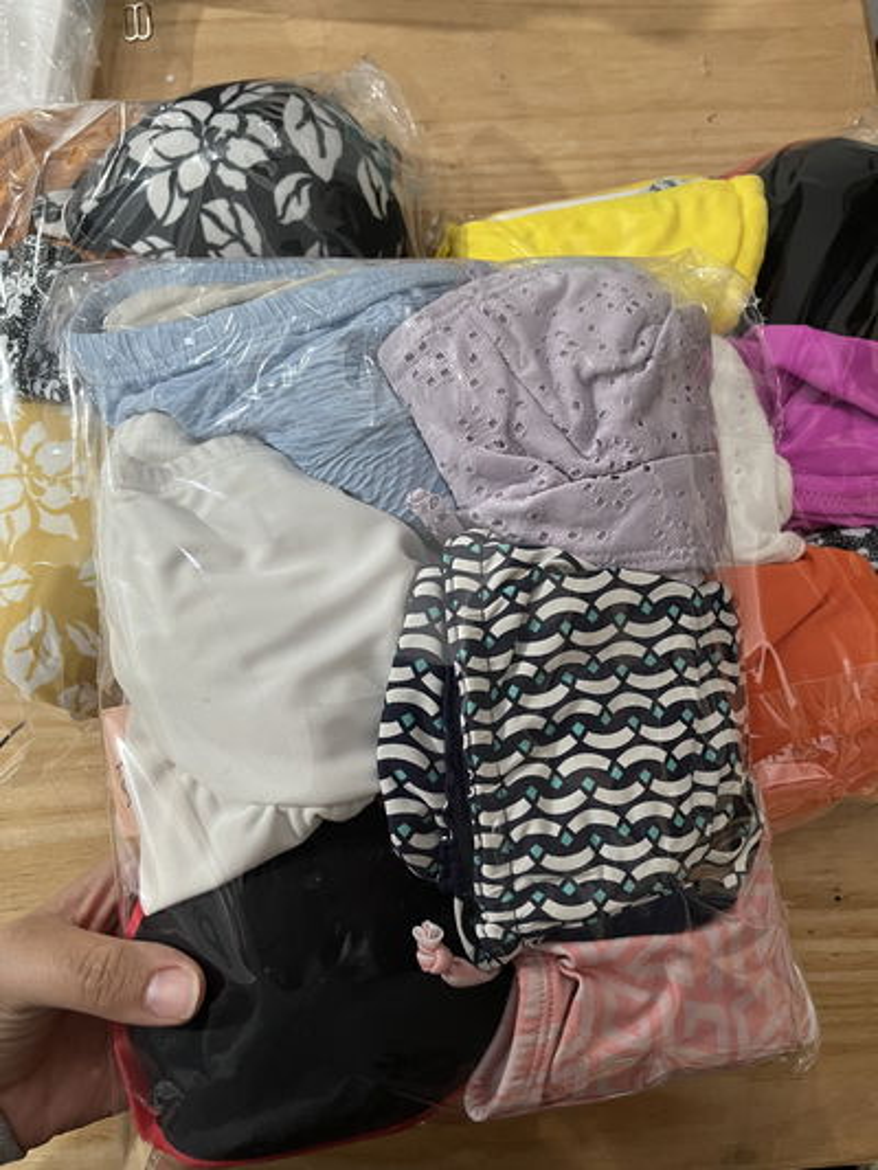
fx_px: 879
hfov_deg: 53.1
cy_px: 585
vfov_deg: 67.3
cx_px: 439
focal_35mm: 26
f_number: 1.6
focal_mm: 5.1
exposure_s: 1/60
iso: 400
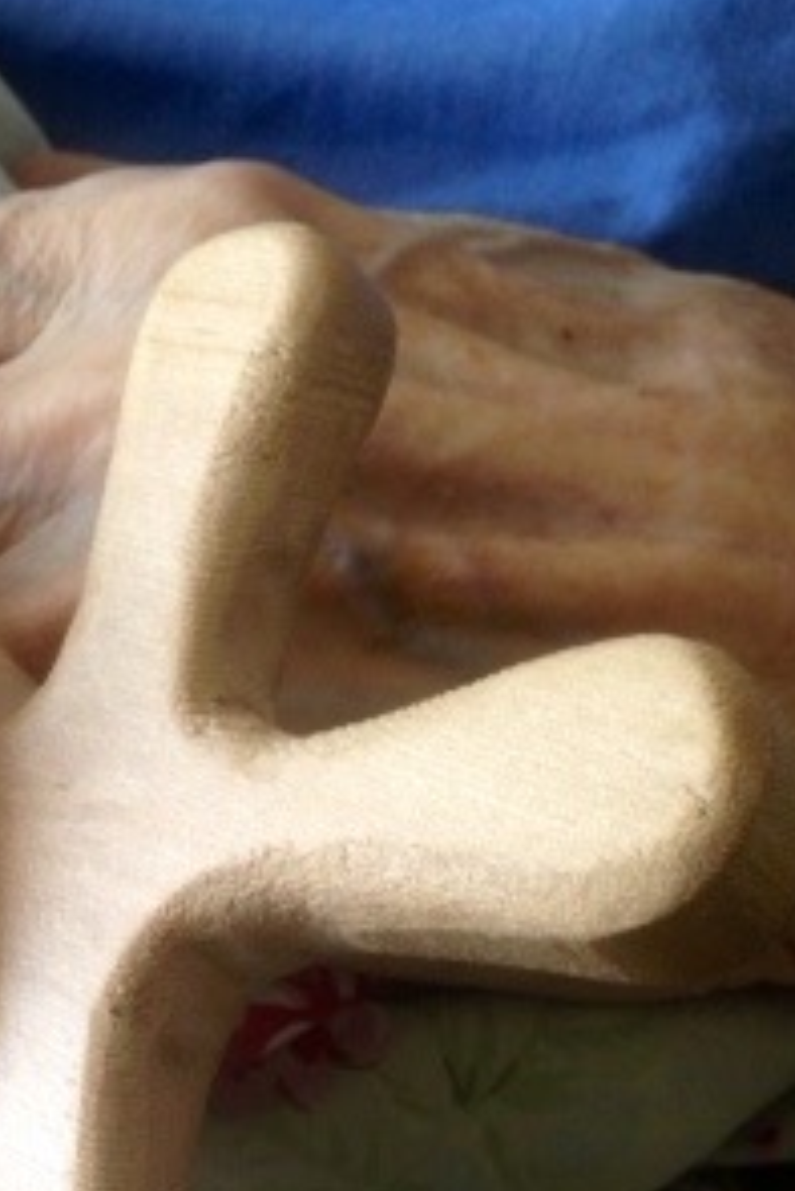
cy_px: 824
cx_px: 40
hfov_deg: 17.0
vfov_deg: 25.5
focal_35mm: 79
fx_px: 2614
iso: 50
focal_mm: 4.28
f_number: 2.4
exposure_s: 1/40
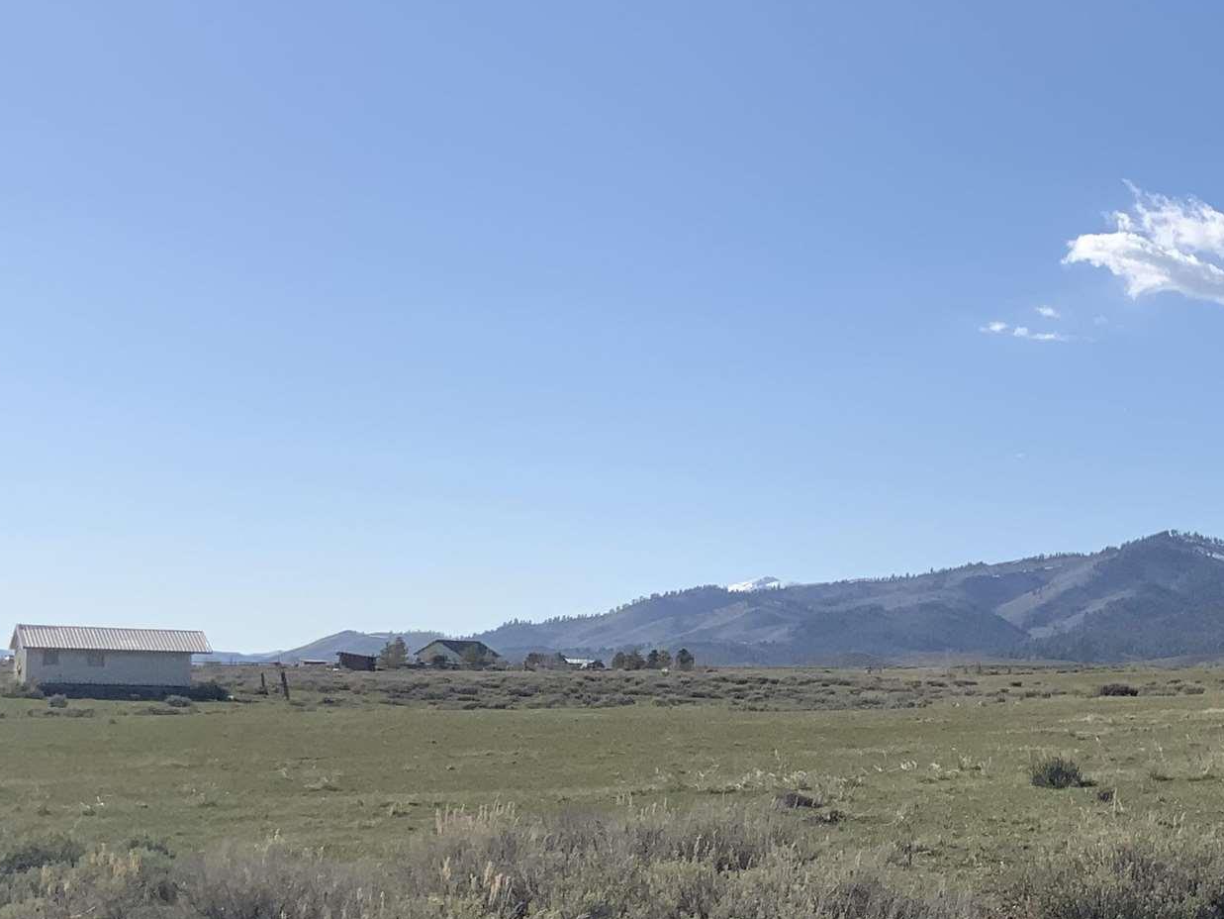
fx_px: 2546
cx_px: 1203
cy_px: 677
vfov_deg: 20.3
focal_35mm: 72
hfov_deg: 25.8
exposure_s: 1/3125
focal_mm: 3
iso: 20
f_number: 1.8
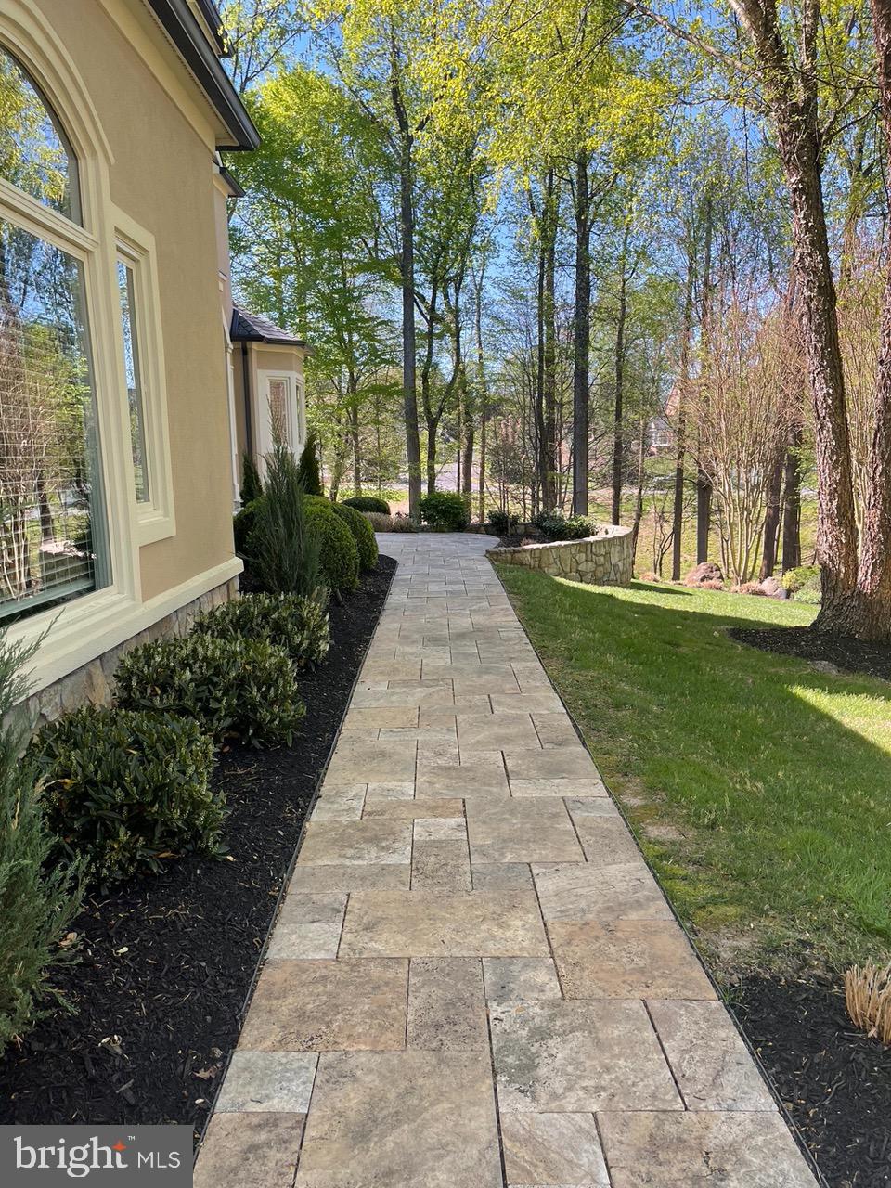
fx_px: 892
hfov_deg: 53.1
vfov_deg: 67.3
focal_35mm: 26
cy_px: 594
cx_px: 446
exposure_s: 1/498
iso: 32
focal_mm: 5.1
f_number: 1.6
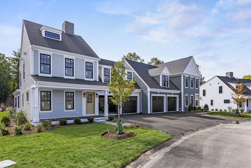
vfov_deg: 62.8
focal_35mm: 20
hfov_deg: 84.8
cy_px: 84
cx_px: 126
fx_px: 137
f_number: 6.3
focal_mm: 19.7
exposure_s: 1/200
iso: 160
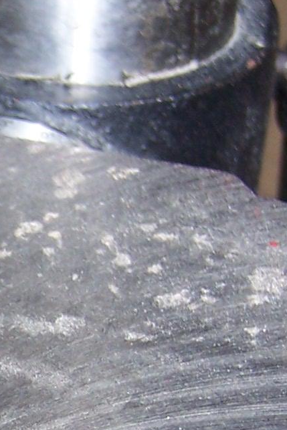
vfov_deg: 13.4
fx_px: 1793
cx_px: -264
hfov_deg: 8.7
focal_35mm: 150
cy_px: 494
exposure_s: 1/60
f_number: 2.8
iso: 80
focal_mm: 6.2
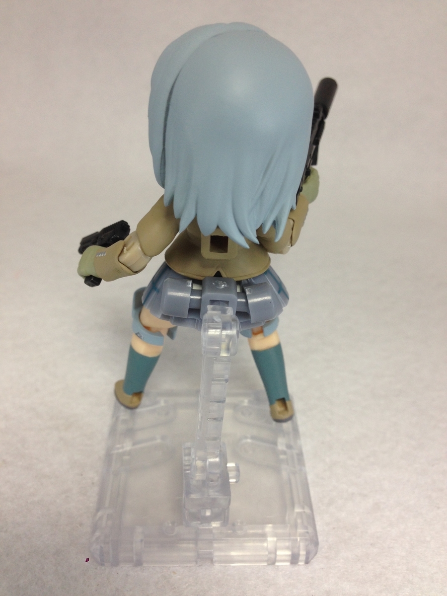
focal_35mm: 33
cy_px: 298
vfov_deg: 55.4
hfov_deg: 42.9
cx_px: 224
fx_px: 568
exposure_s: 1/24
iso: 50
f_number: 2.4
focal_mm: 4.12
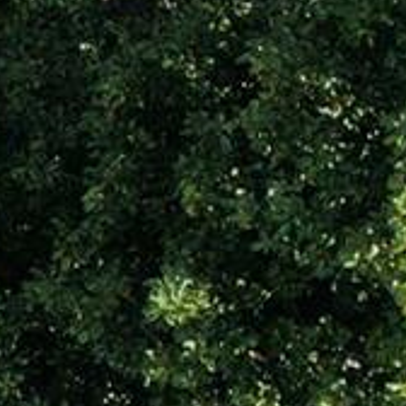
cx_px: -1153
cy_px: 186
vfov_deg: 9.8
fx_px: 2362
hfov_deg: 7.4
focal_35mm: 178
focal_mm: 8.38
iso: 100
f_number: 2.8
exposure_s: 1/1500
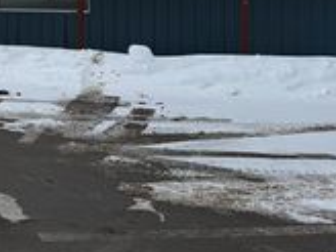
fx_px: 709
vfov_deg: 19.4
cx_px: -53
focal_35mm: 73
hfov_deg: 24.5
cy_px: -22
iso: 80
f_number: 1.78
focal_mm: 6.76
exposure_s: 1/8130
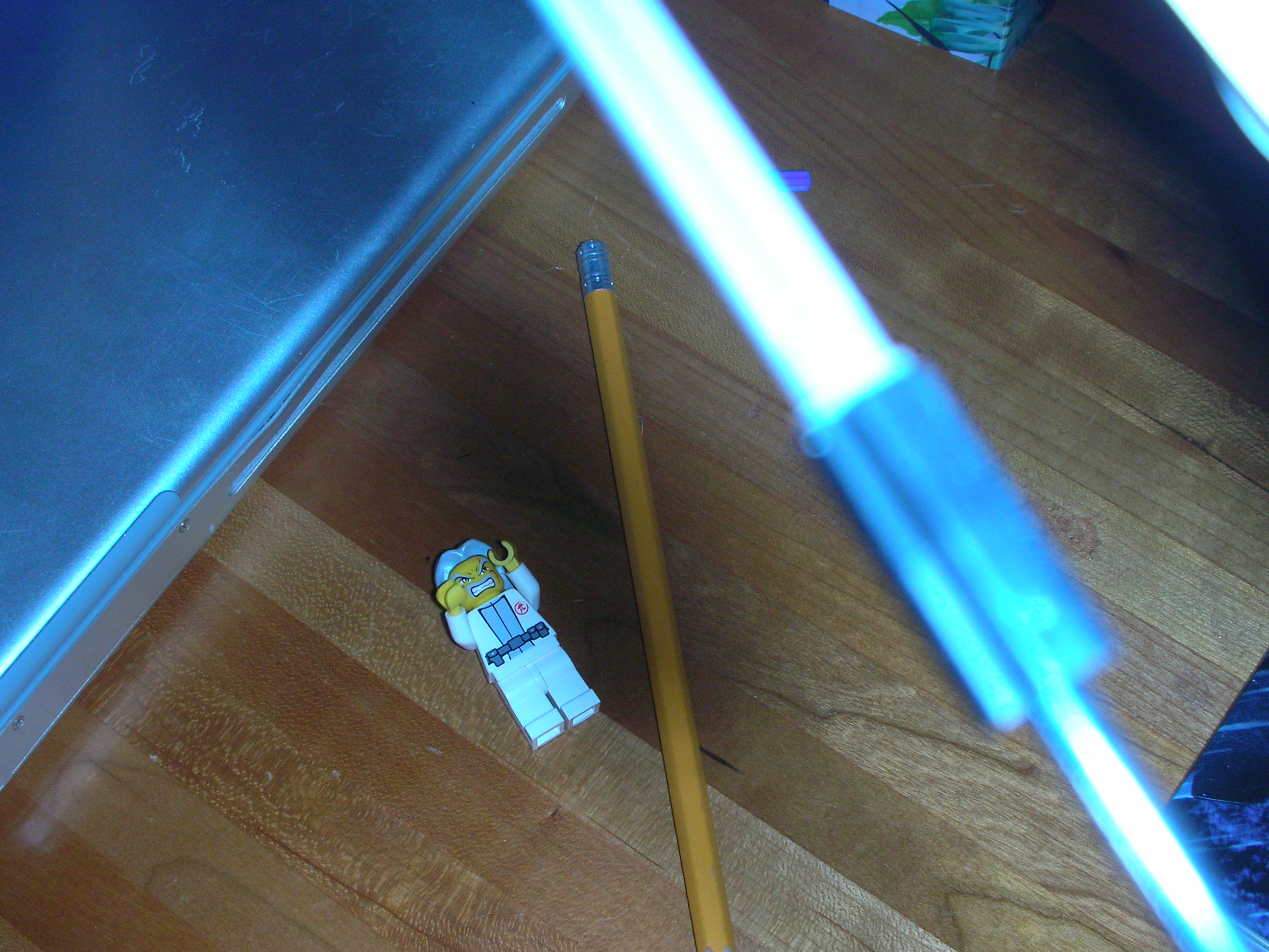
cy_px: 508
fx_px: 1833
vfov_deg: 29.1
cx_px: 641
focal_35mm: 50
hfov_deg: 38.2
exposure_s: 1/60.1
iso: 50
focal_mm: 7.7
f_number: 3.5
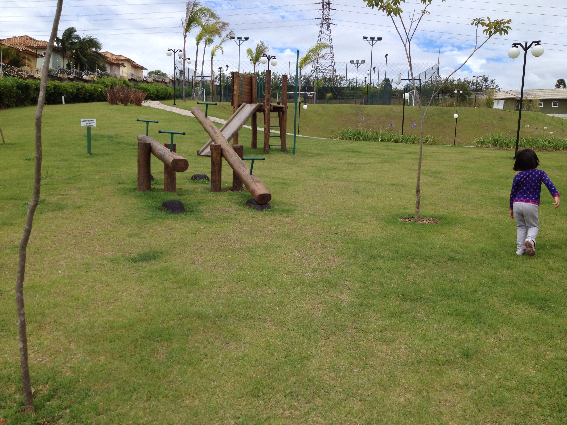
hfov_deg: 52.6
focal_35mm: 35
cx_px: 284
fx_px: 573
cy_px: 212
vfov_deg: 40.7
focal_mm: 4.28
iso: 50
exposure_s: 1/2632
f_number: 2.4
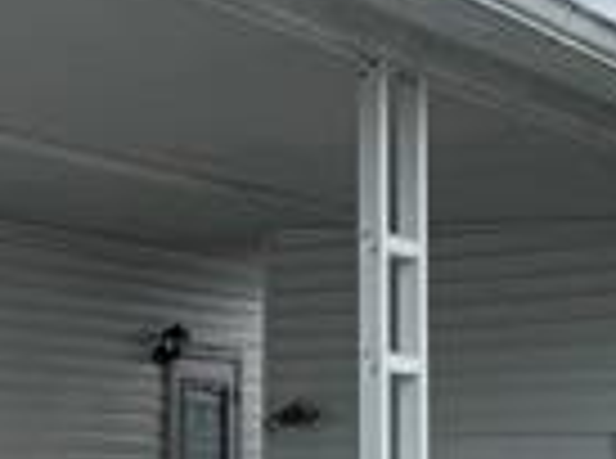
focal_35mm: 105
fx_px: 1864
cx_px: -724
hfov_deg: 14.5
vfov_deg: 13.7
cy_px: 504
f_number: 2.2
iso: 40
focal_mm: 2.22
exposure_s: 1/522
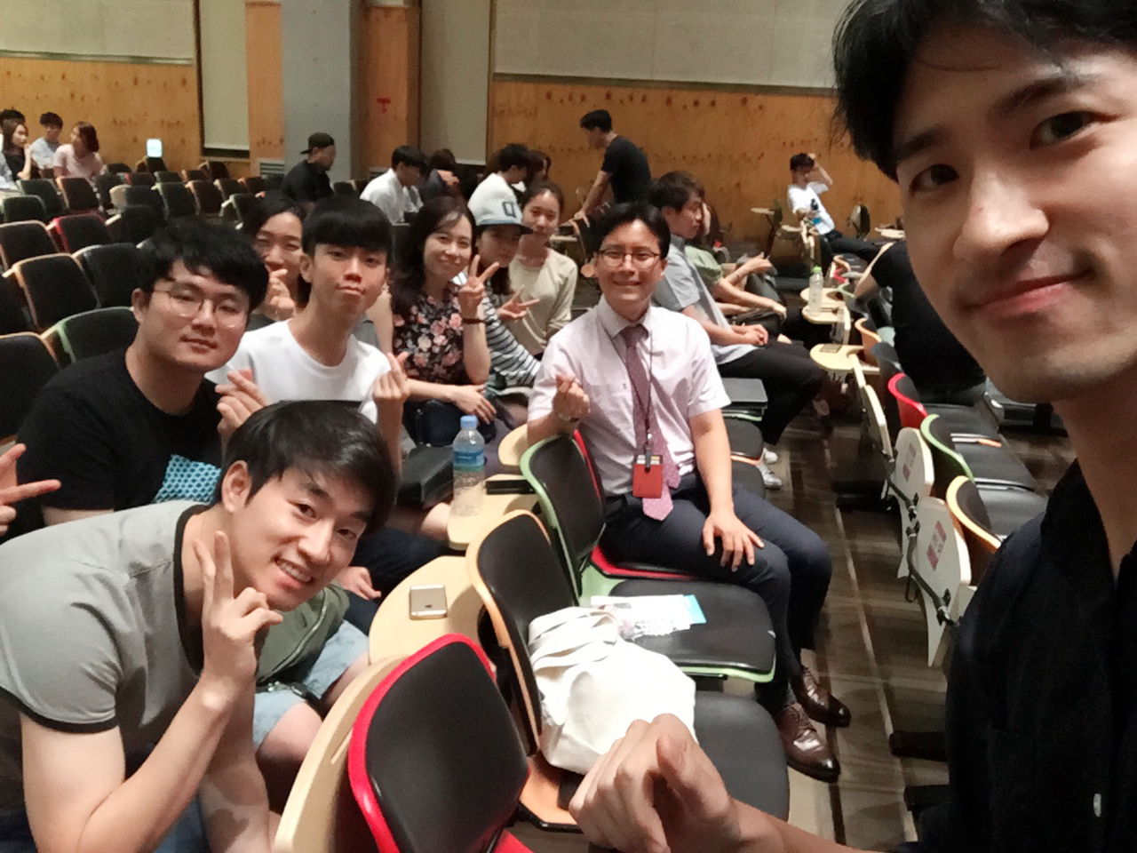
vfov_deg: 45.4
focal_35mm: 31
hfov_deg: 58.4
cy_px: 426
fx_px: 1018
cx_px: 568
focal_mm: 2.65
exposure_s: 1/30
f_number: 2.2
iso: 250
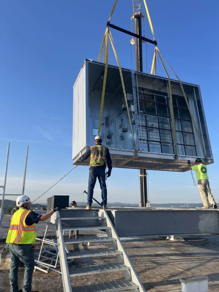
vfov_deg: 67.3
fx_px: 219
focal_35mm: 26
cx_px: 110
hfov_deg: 53.1
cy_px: 146
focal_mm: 5.1
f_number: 1.6
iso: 50
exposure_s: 1/1957
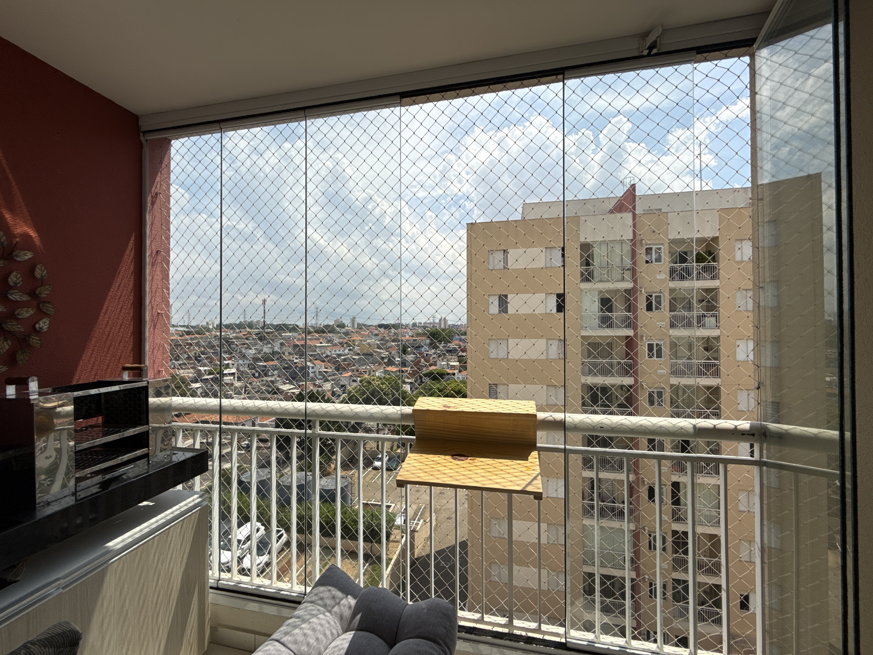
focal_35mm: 14
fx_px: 353
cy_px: 328
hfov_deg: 102.1
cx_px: 436
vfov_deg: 85.7
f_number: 2.2
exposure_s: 1/3891
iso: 50
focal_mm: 2.22
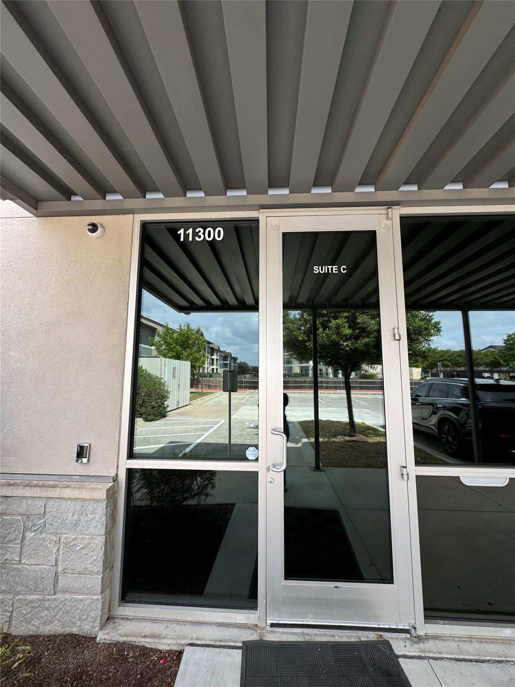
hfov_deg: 85.7
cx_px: 258
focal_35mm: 14
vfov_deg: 102.1
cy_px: 344
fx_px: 278
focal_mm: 2.22
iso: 40
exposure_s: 1/325
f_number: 2.2
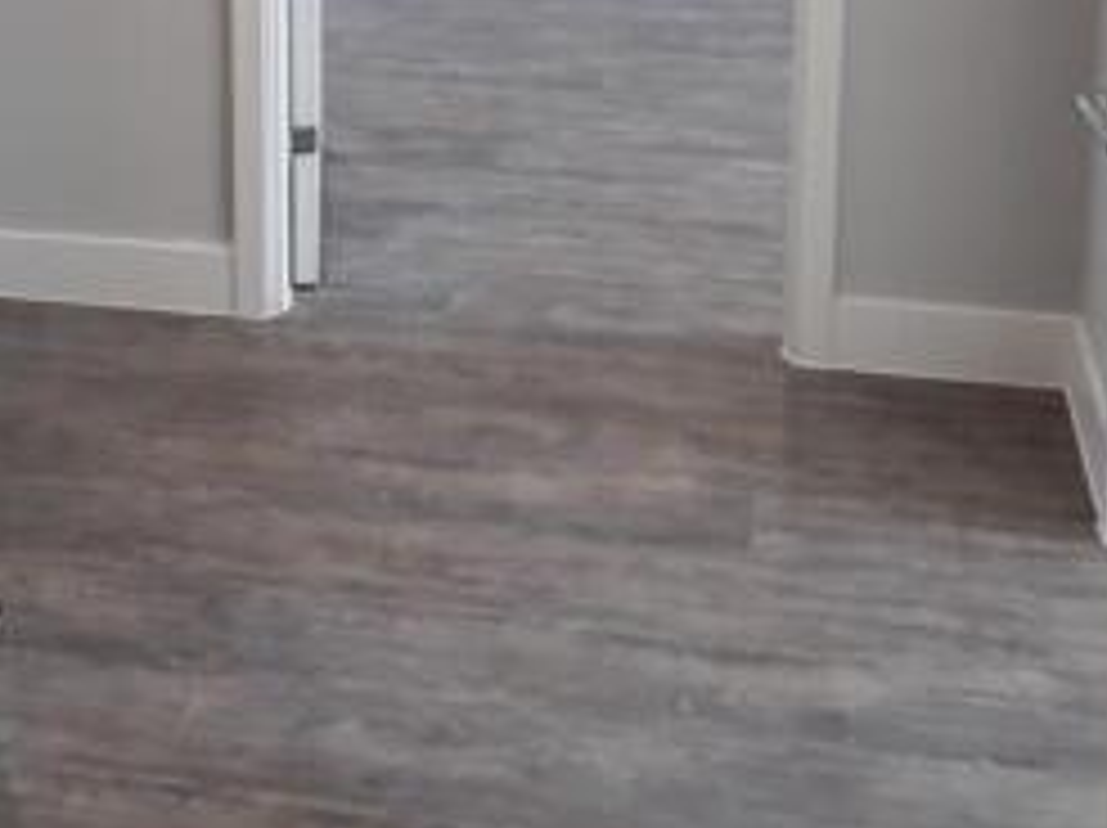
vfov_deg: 21.6
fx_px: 2045
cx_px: 367
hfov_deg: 30.1
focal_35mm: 64
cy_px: -110
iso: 100
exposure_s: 1/50
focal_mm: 3.71
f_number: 1.7
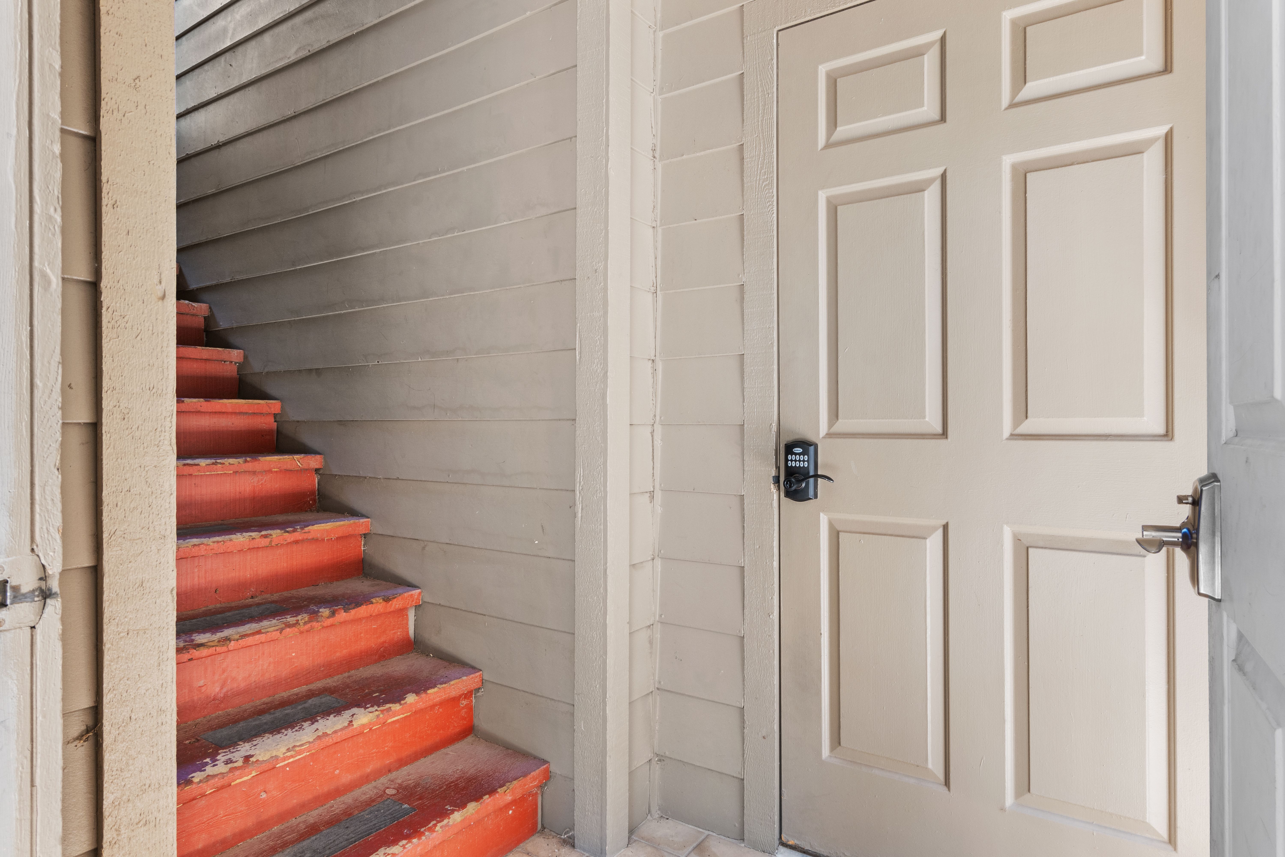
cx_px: 642
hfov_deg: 86.9
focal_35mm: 19
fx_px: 678
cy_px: 428
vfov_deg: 64.6
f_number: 11
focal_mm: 19
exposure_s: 1/2.5
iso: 640
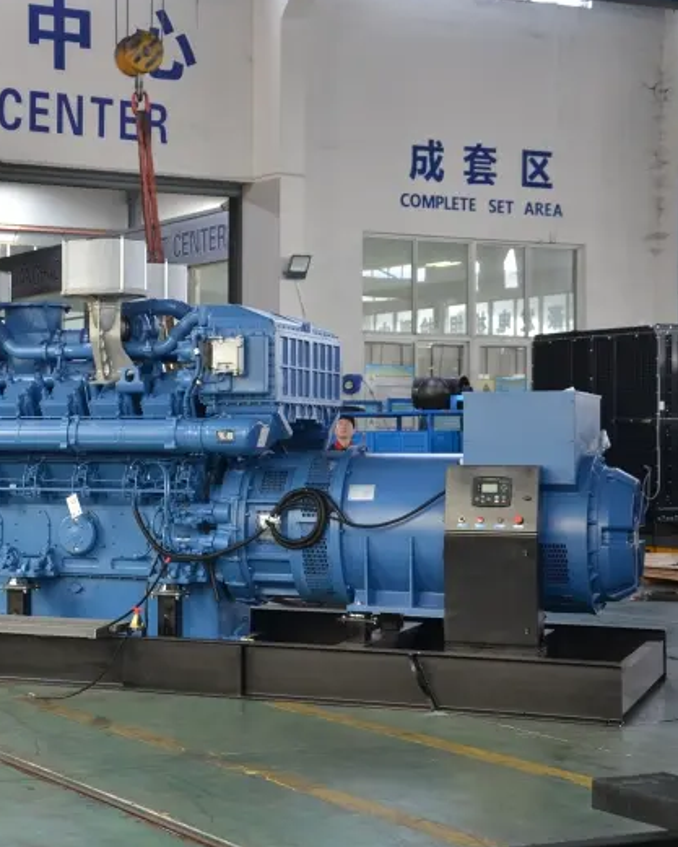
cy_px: 421
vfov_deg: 27.5
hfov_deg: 21.7
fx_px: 1730
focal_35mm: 69
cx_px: 80
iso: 250
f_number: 4.2
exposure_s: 1/25
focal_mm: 32
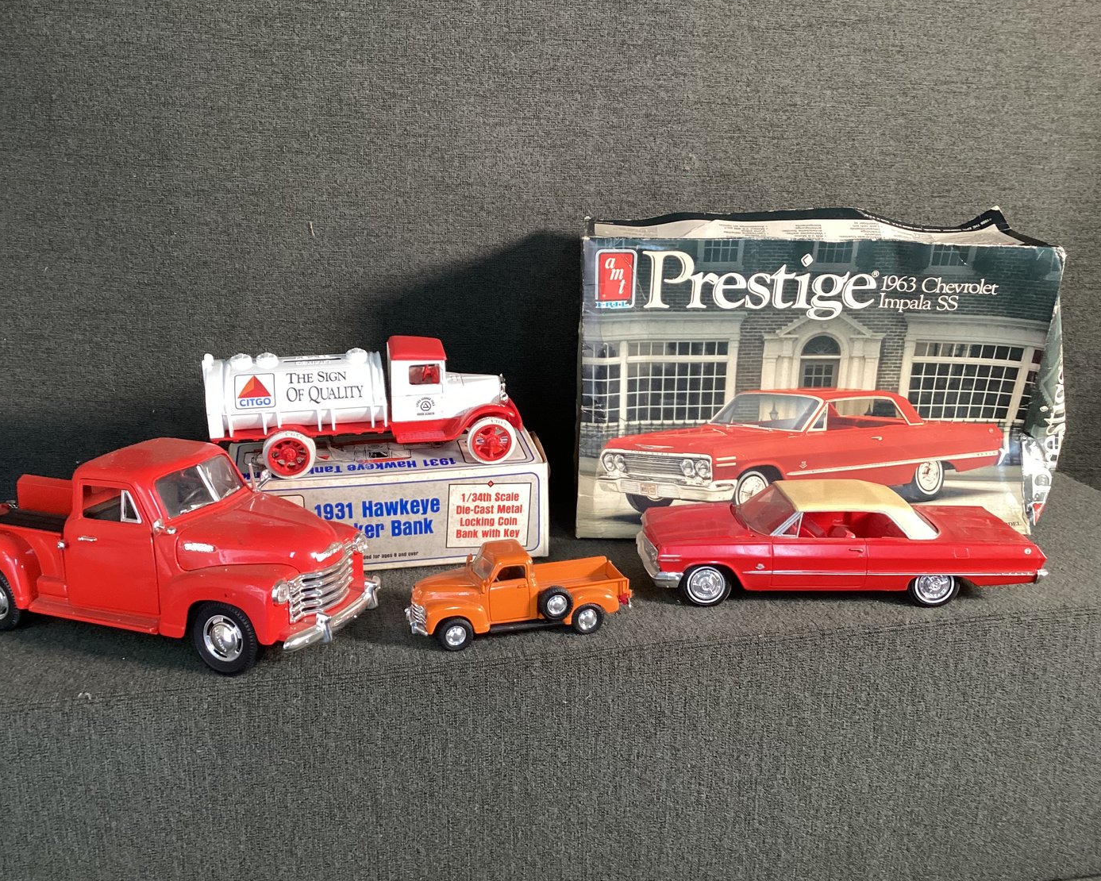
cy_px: 439
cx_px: 508
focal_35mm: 33
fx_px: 1075
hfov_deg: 54.2
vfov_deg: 44.6
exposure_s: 1/60
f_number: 2.4
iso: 200
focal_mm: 3.3
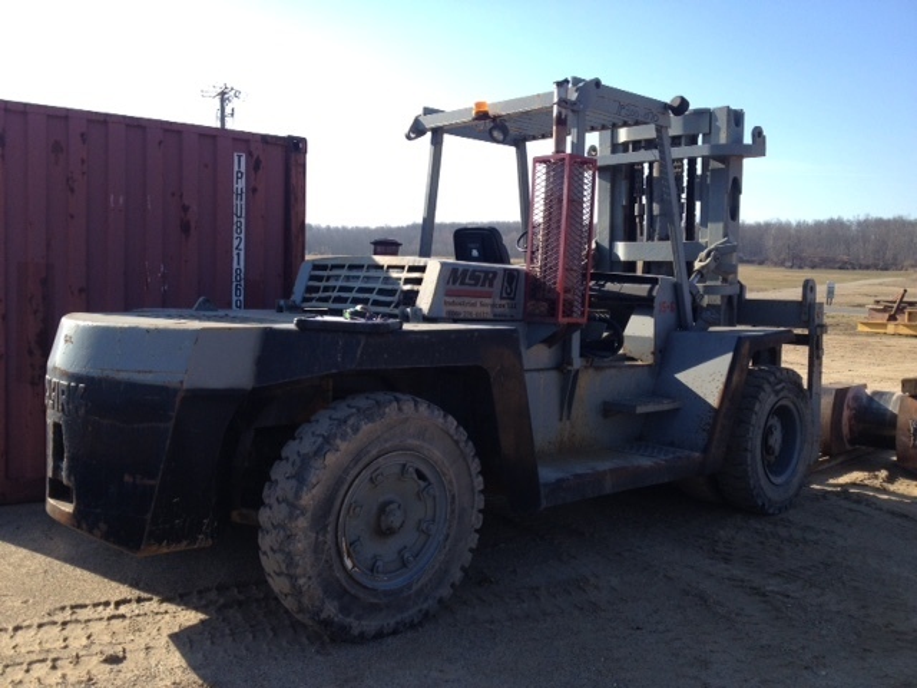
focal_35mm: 35
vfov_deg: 40.7
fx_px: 927
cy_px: 344
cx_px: 458
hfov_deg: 52.6
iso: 50
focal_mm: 4.28
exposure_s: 1/812
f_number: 2.4
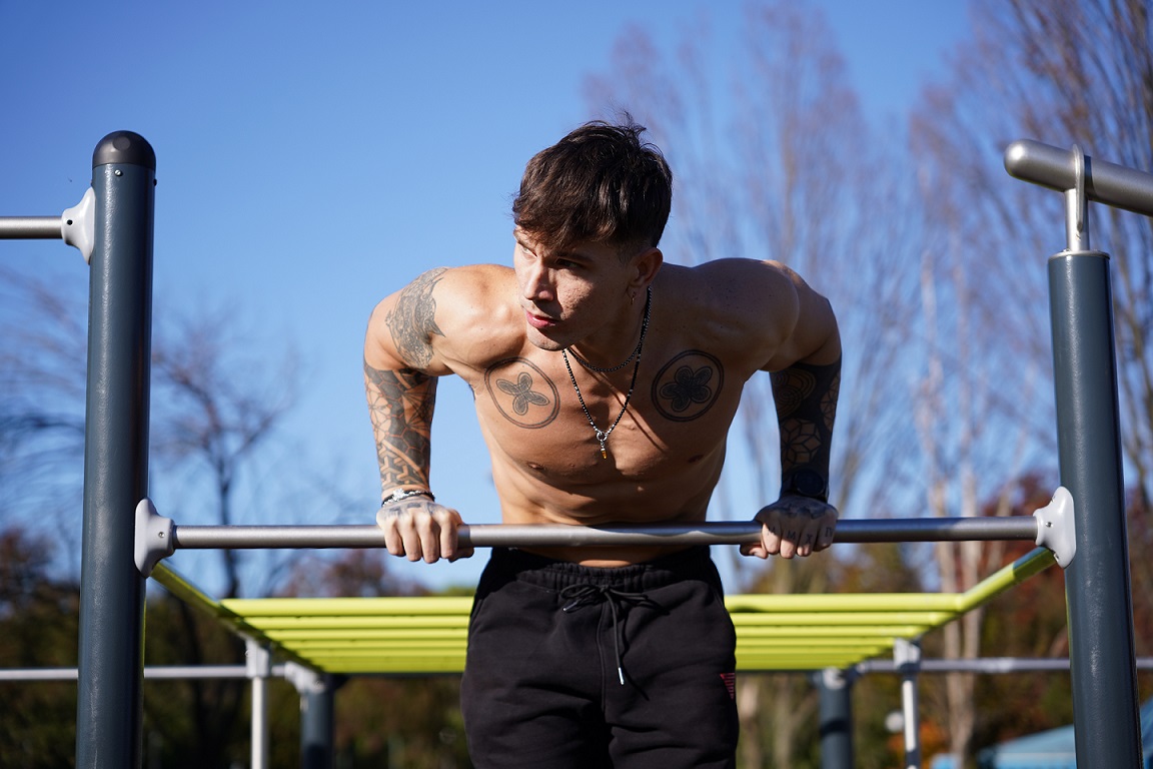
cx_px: 576
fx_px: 2242
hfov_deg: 28.8
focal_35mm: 70
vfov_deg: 19.5
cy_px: 384
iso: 100
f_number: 2.8
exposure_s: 1/1600
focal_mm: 70
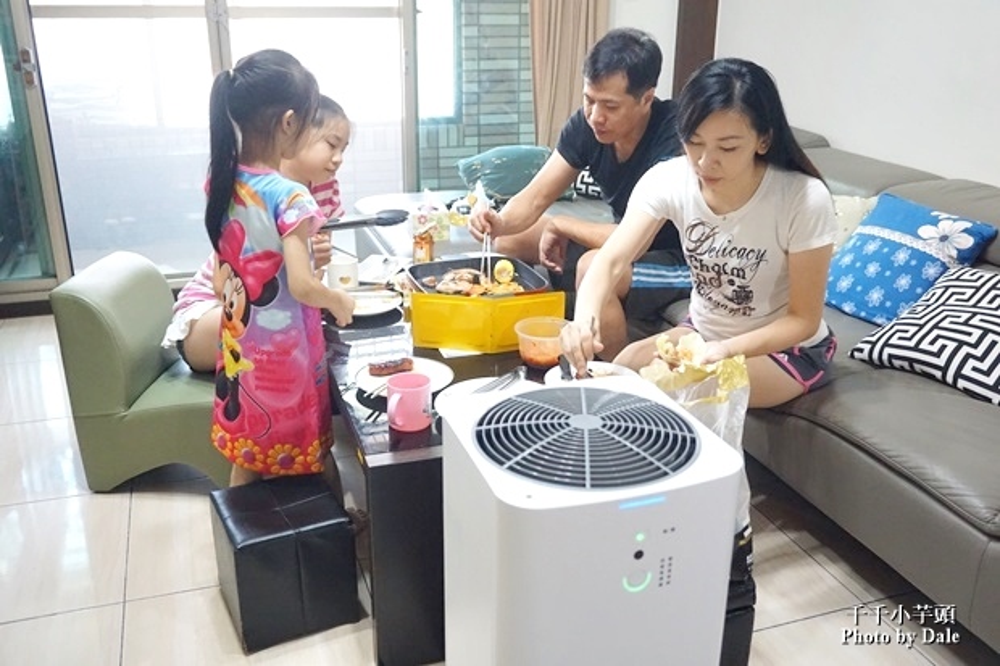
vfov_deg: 39.9
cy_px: 333
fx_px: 916
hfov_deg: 57.2
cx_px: 500
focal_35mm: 33
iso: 3200
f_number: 4
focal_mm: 22
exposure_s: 1/125
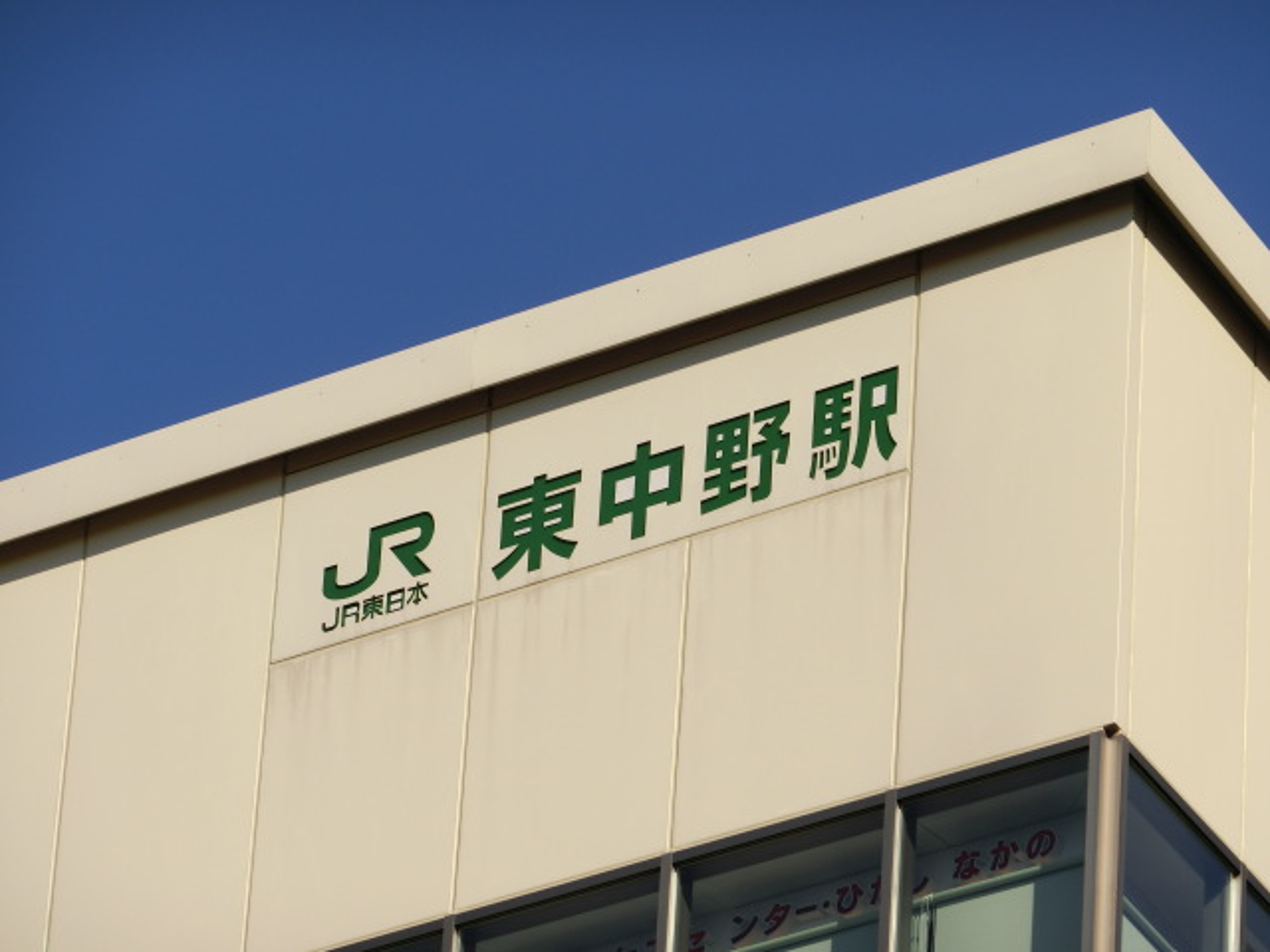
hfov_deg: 7.8
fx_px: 9356
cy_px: 476
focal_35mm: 255
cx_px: 635
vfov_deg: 5.8
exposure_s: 1/500
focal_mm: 45.4
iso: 80
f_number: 5.9
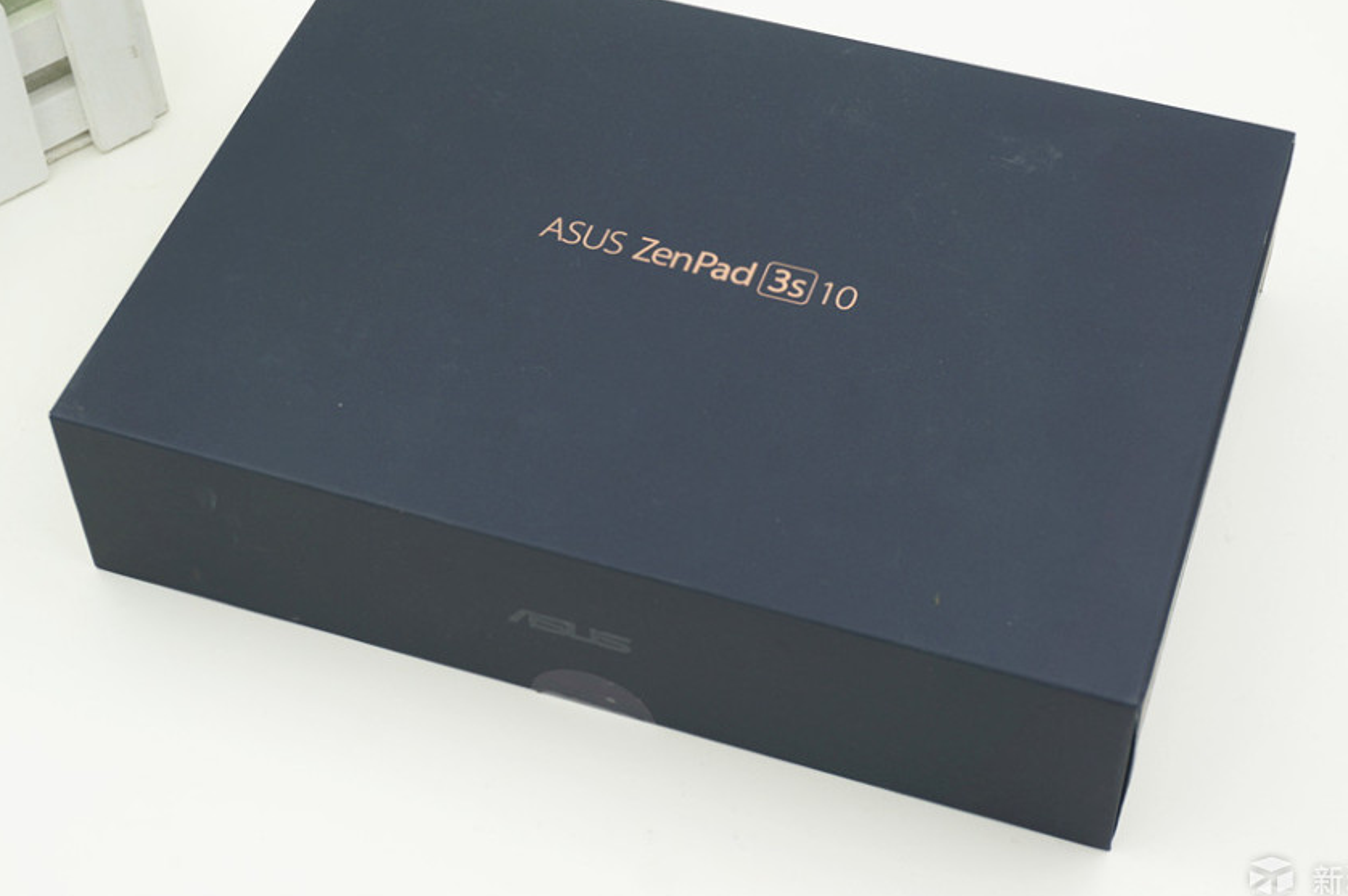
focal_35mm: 68
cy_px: 373
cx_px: 647
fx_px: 2544
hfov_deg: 29.7
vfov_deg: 20.0
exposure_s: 1/50
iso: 100
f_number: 7.1
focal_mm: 38
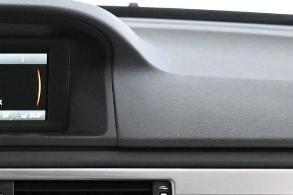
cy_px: 287
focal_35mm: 102
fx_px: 832
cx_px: -8
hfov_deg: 19.3
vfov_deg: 12.7
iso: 7200
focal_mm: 22.5
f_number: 4
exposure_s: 1/40
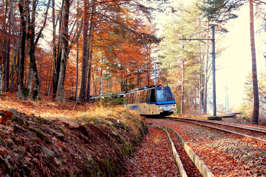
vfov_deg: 28.9
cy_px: 88
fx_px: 343
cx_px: 133
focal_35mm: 46
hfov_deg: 42.4
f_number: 6.3
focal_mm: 31
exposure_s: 1/125
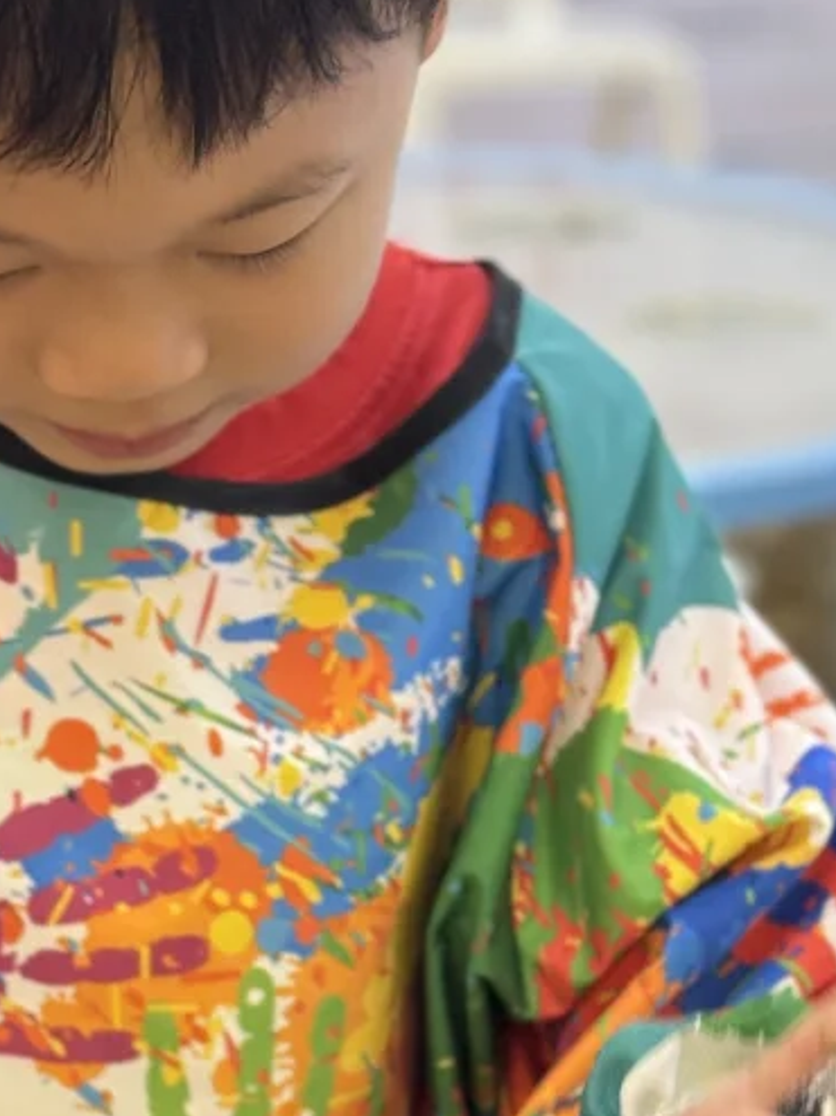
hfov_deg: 10.6
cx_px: 230
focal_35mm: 140
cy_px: 933
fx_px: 4512
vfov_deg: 14.0
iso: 100
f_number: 1.78
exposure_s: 1/50
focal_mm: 6.76
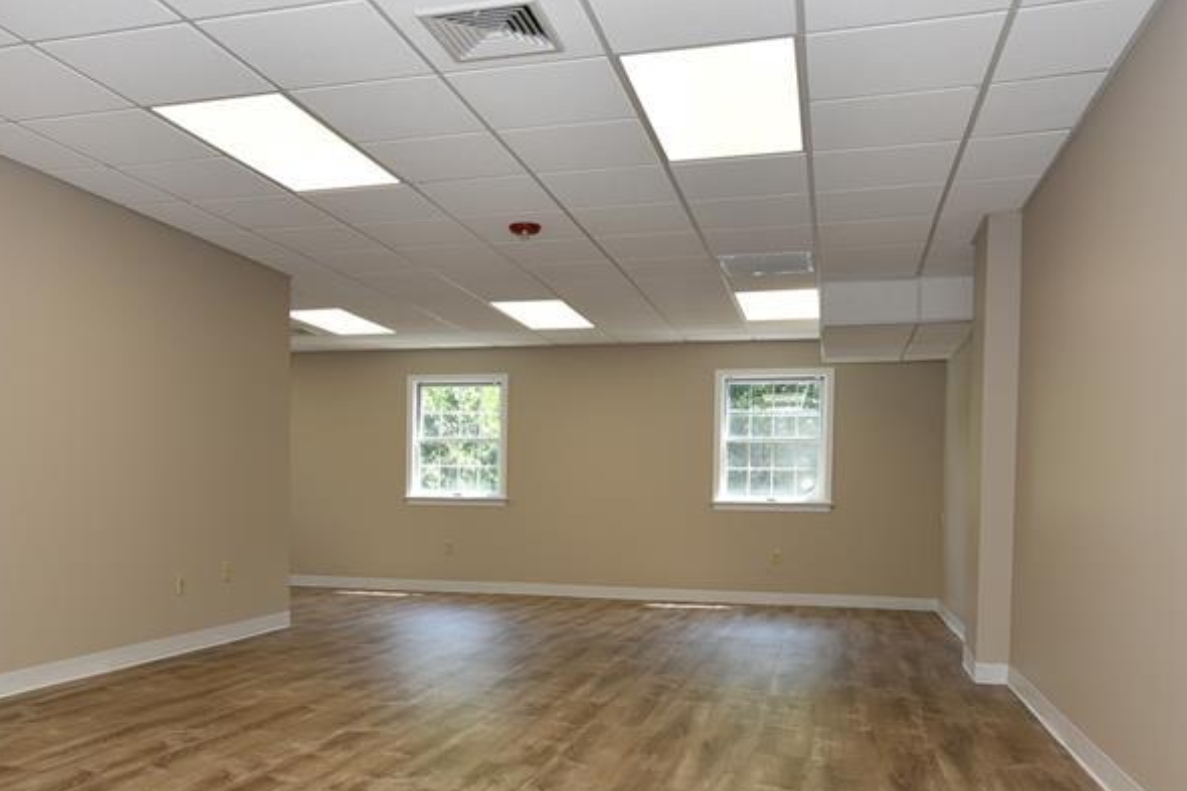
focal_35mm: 33
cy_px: 524
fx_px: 1088
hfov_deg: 56.9
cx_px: 493
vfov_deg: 39.5
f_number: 5.6
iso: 320
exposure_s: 1/125
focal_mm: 19
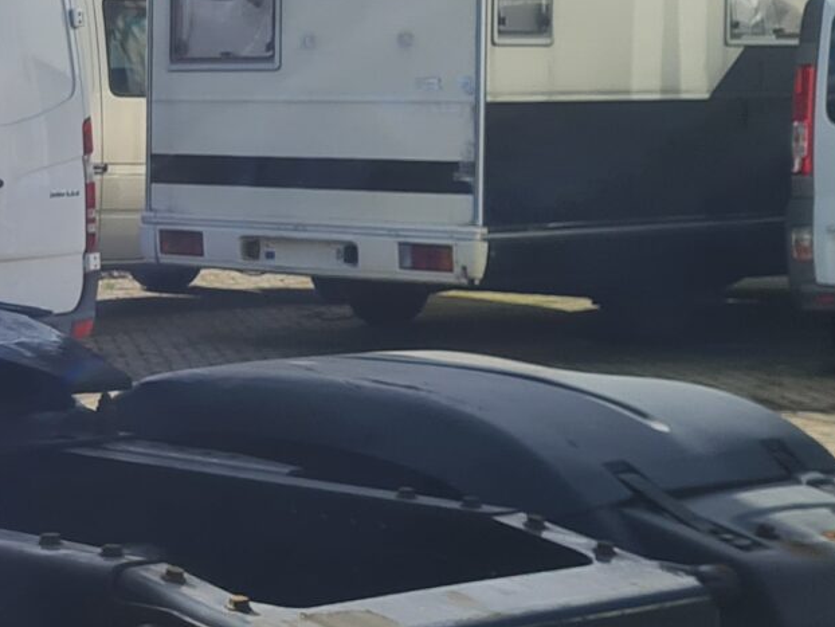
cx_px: -562
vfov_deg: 13.8
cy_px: 220
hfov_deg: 16.1
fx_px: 2582
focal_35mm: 107
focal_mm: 5.4
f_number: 1.8
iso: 50
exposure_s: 1/3752
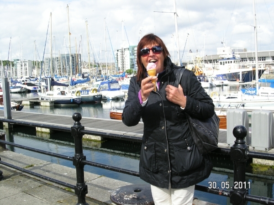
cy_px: 102
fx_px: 301
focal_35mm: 38
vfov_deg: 37.7
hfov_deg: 49.0
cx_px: 137
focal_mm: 7.8
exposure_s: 1/500
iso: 100
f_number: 5.6
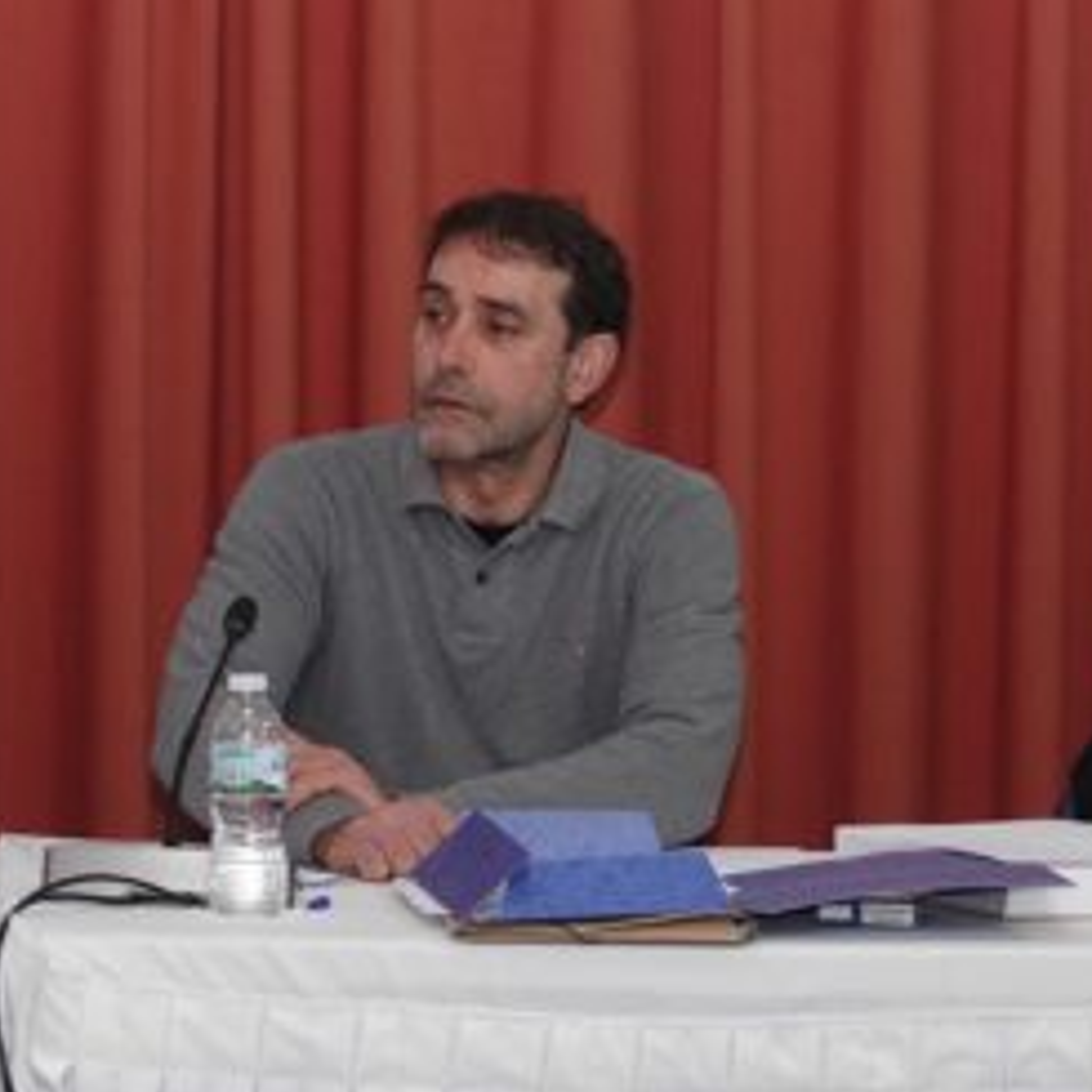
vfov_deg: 6.3
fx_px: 9922
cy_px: 709
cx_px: 423
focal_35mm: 278
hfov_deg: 6.3
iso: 400
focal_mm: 42.08
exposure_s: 1/60
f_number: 4
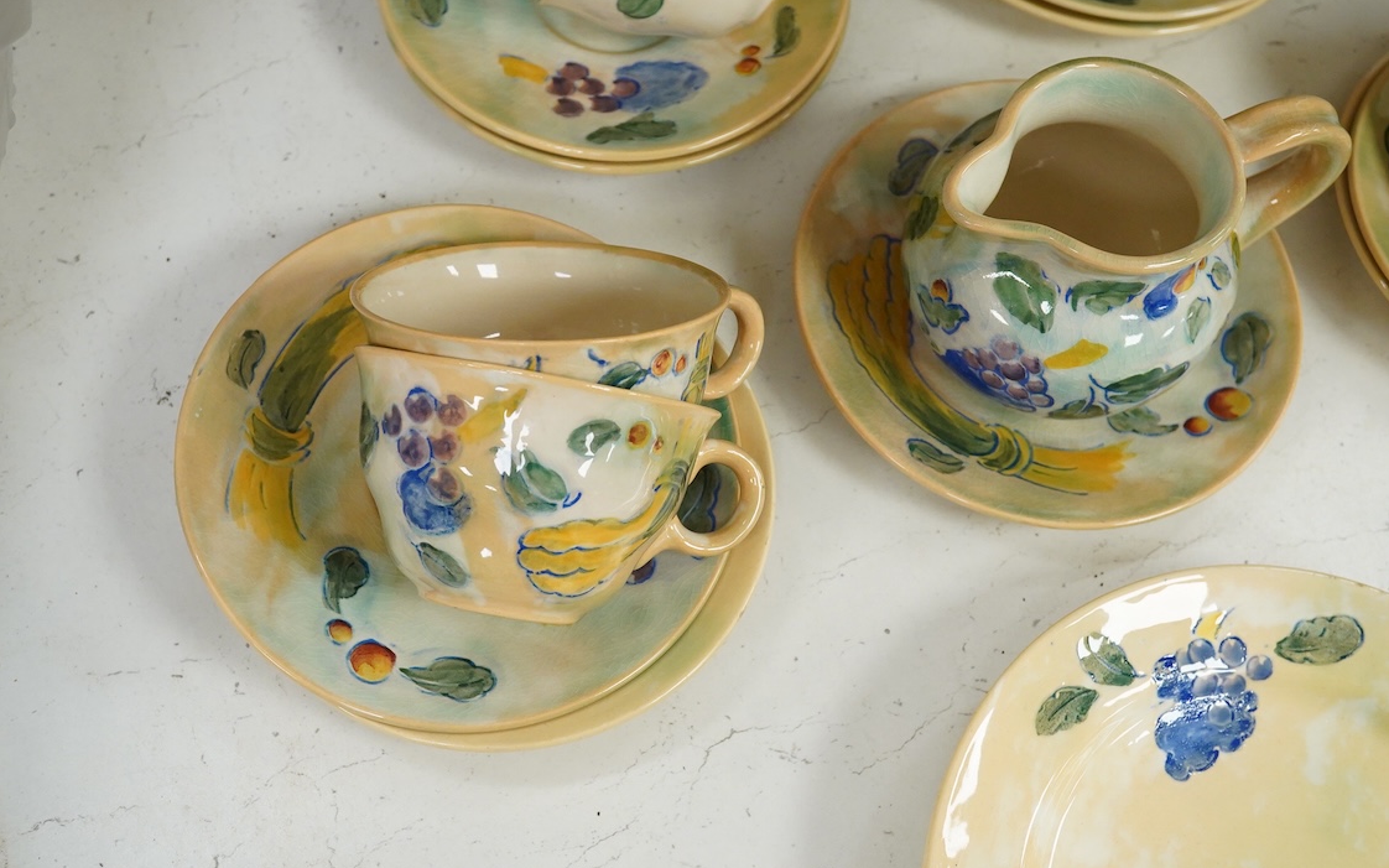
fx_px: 1741
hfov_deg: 43.5
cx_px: 695
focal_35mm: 46
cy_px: 417
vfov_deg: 28.0
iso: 2500
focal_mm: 30
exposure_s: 1/160
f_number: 9
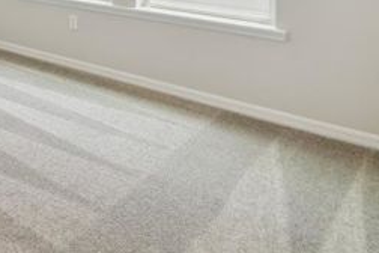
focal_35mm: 42
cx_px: -77
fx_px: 442
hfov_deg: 36.0
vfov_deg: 26.2
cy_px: -93
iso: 100
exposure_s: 1/30
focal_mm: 10
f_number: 7.1
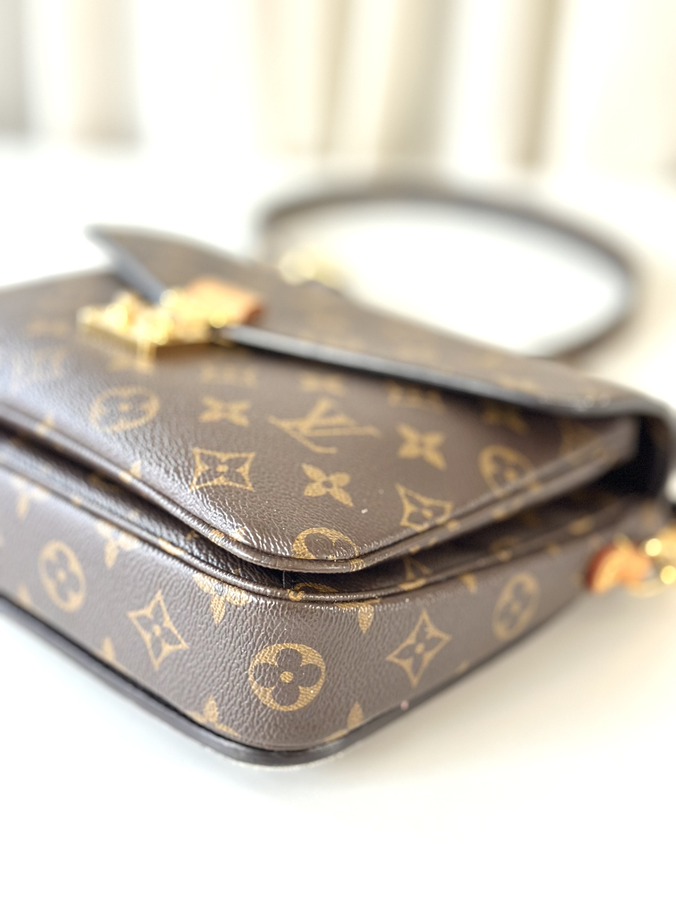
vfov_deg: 39.7
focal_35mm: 48
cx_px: 338
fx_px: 1250
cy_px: 451
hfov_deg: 30.3
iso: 320
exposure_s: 1/50
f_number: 1.78
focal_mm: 6.86
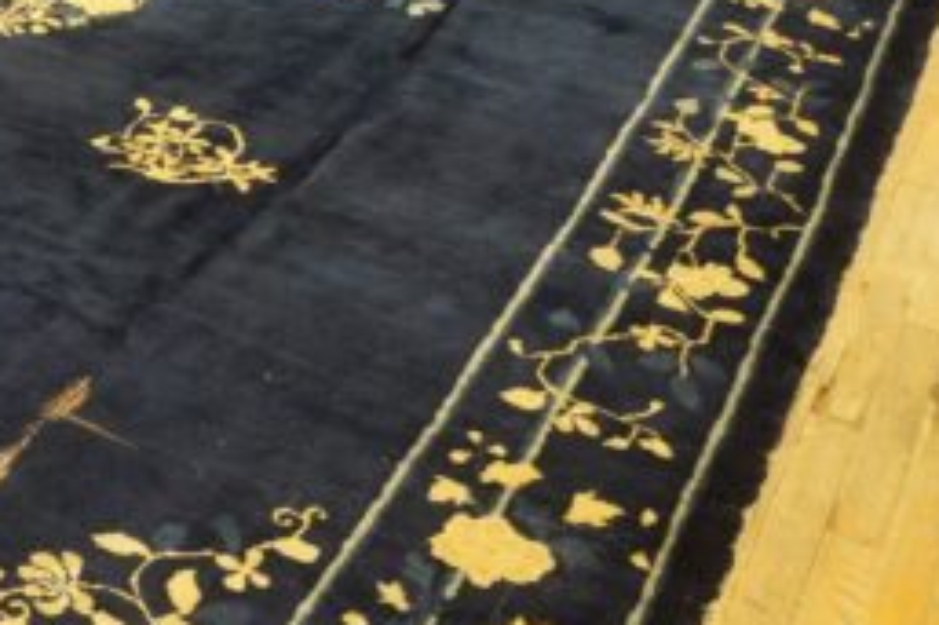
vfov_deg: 21.5
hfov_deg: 29.3
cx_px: -51
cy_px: 331
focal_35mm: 63
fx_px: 1642
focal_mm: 18
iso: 1250
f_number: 4
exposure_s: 1/60
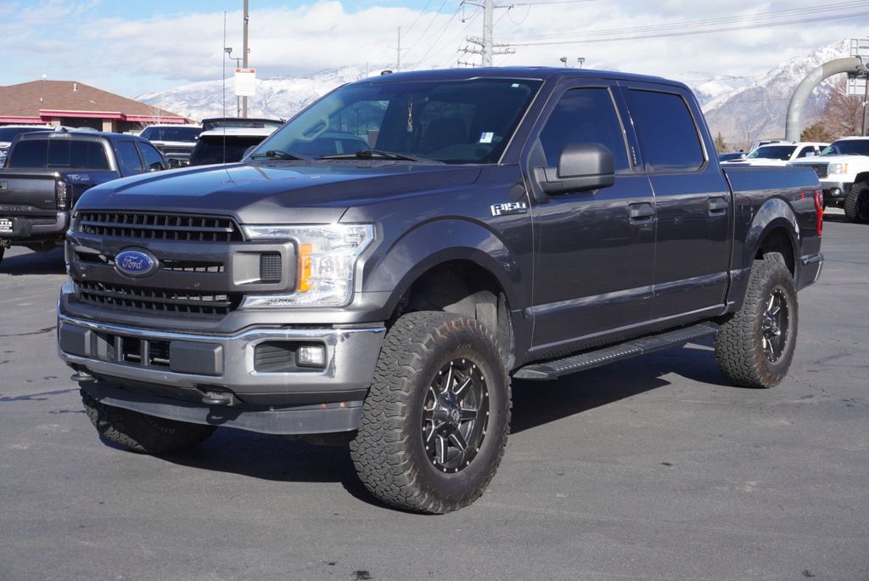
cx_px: 434
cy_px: 290
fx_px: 1196
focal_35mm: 50
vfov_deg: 27.3
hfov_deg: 39.9
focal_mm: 33
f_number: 11
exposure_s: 1/125
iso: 100
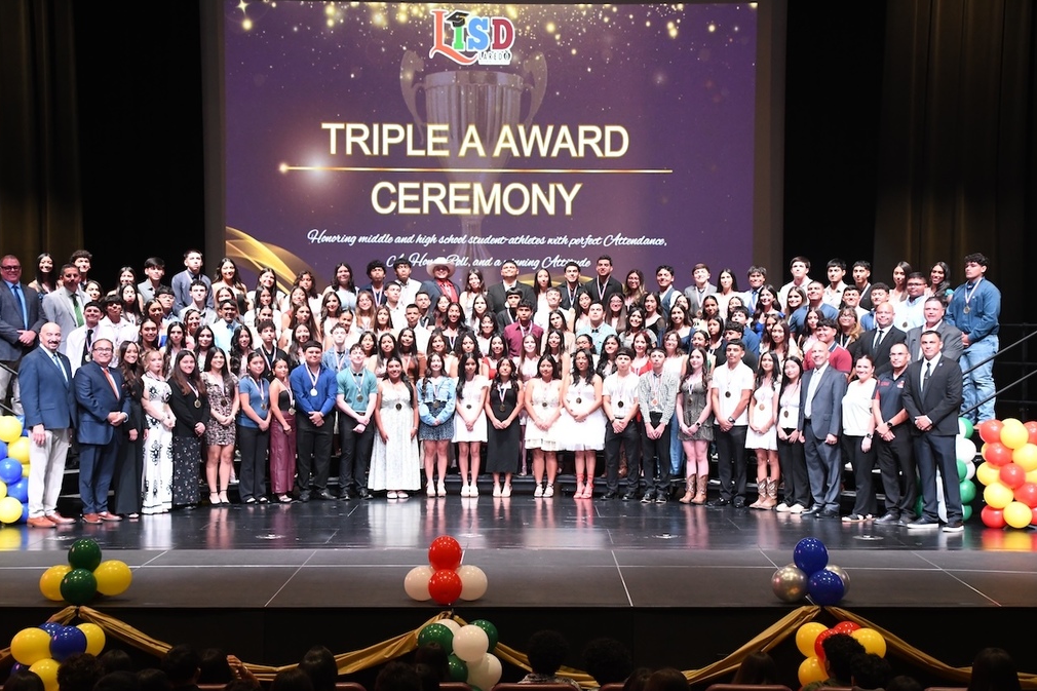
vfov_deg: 18.7
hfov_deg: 27.7
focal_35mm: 73
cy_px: 349
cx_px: 514
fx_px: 2102
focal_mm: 48
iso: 2500
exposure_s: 1/60
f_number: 5.6
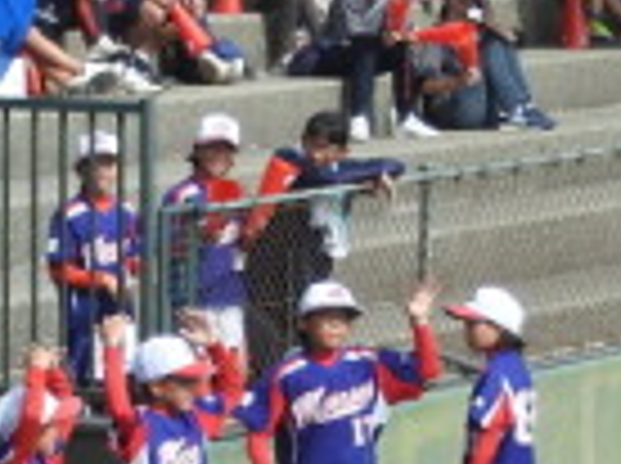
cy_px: 761
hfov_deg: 5.7
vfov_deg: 4.2
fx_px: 6232
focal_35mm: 348
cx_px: 117
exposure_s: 1/500
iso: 100
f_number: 4.5
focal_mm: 14.3
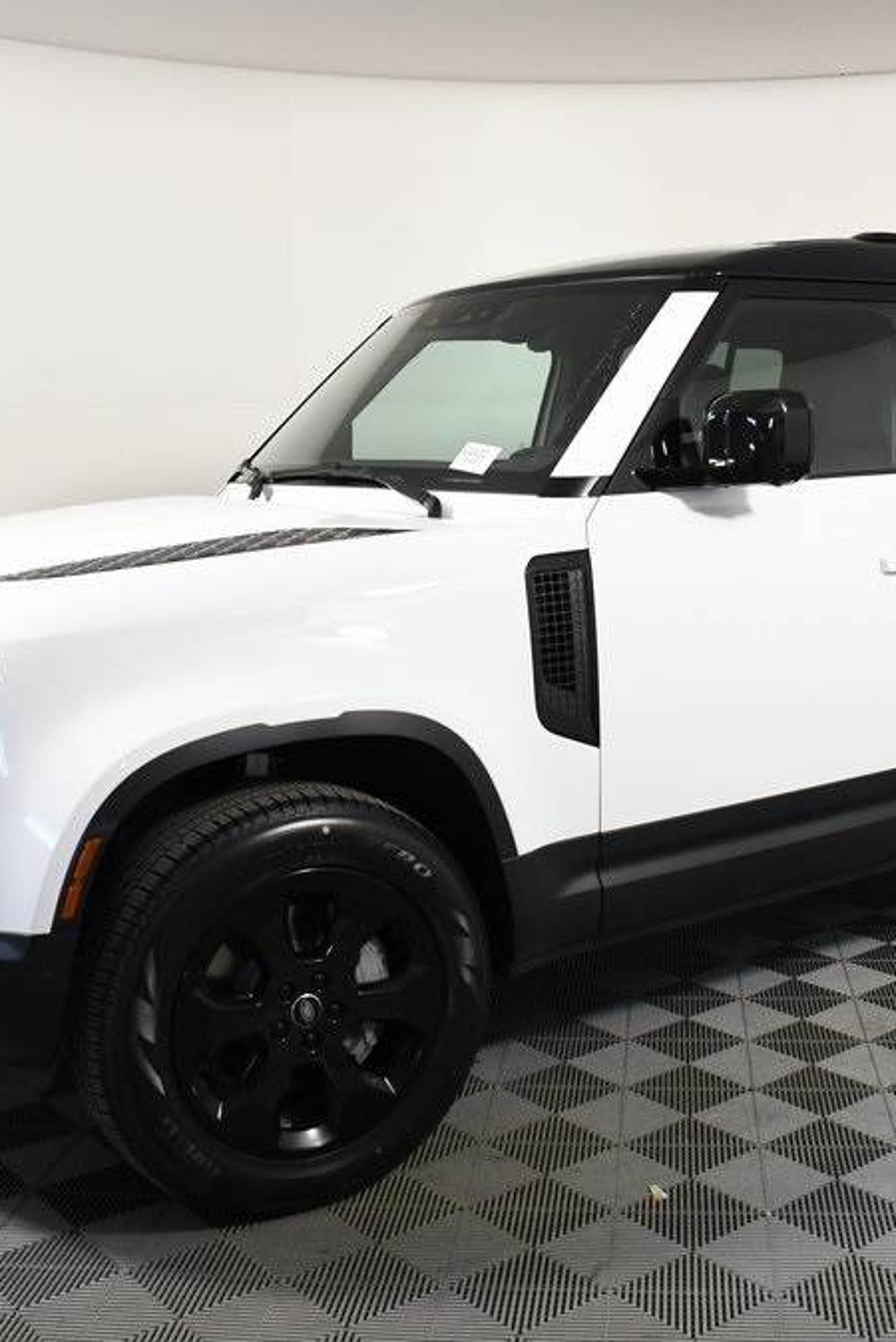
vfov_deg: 47.4
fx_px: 1529
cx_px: 534
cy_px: 664
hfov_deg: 32.6
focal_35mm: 41
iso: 1250
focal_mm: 18
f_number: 5.6
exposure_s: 1/200
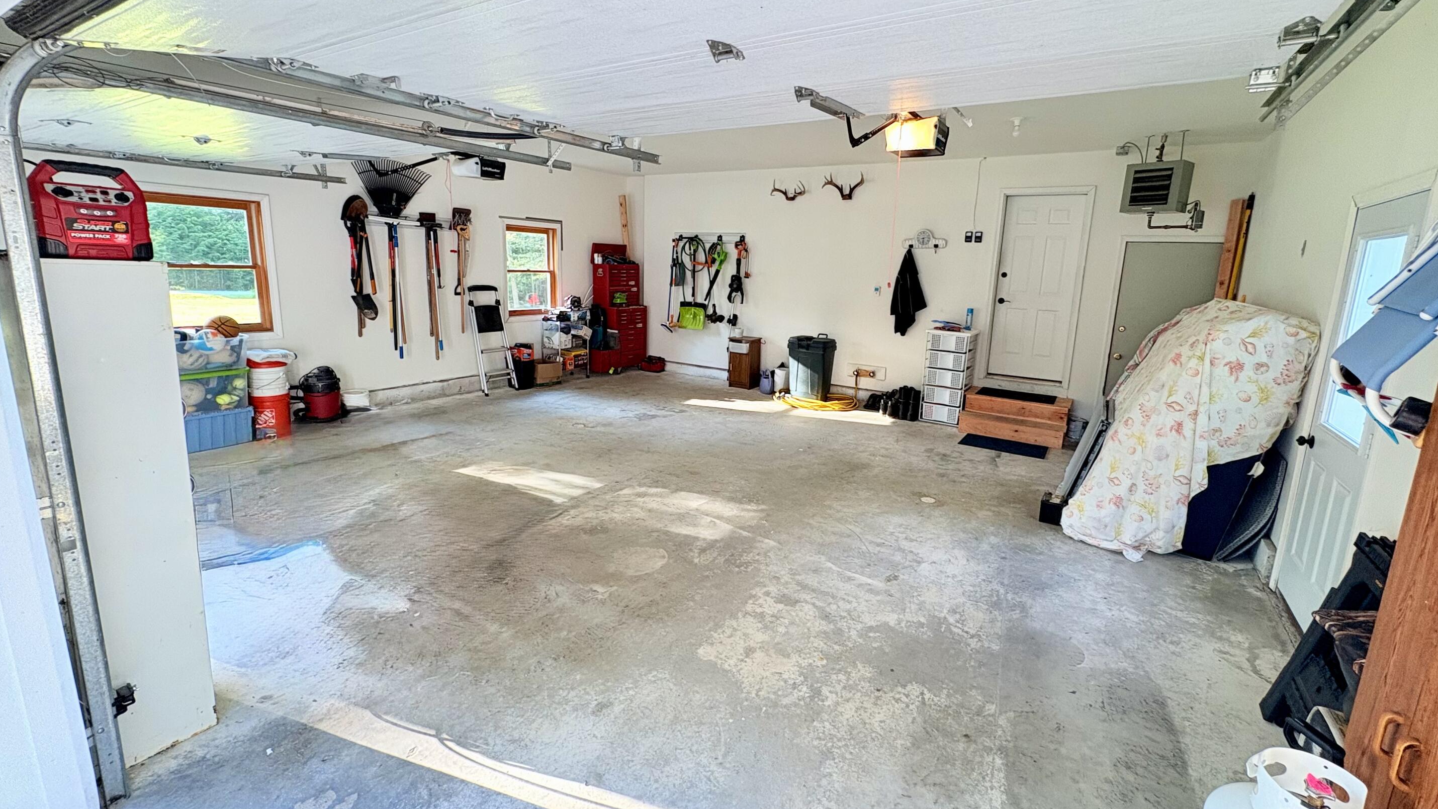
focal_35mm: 16
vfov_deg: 67.0
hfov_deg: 99.3
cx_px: 746
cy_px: 376
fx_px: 610
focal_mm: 2.22
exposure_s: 1/60
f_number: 2.2
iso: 160
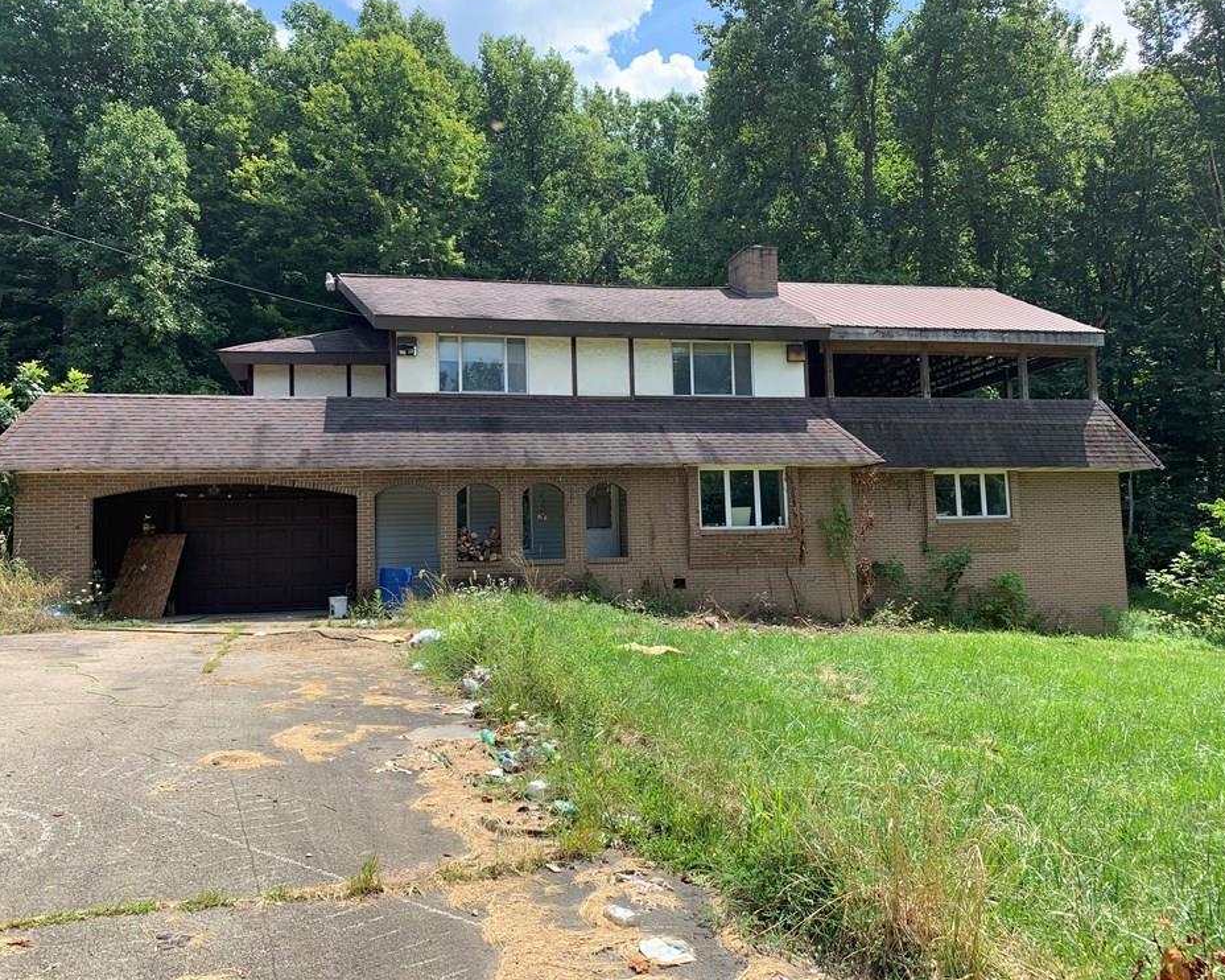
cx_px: 610
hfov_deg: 62.2
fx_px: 1015
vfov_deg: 51.5
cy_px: 474
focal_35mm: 28
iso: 25
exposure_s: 1/1111
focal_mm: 4.25
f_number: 1.8
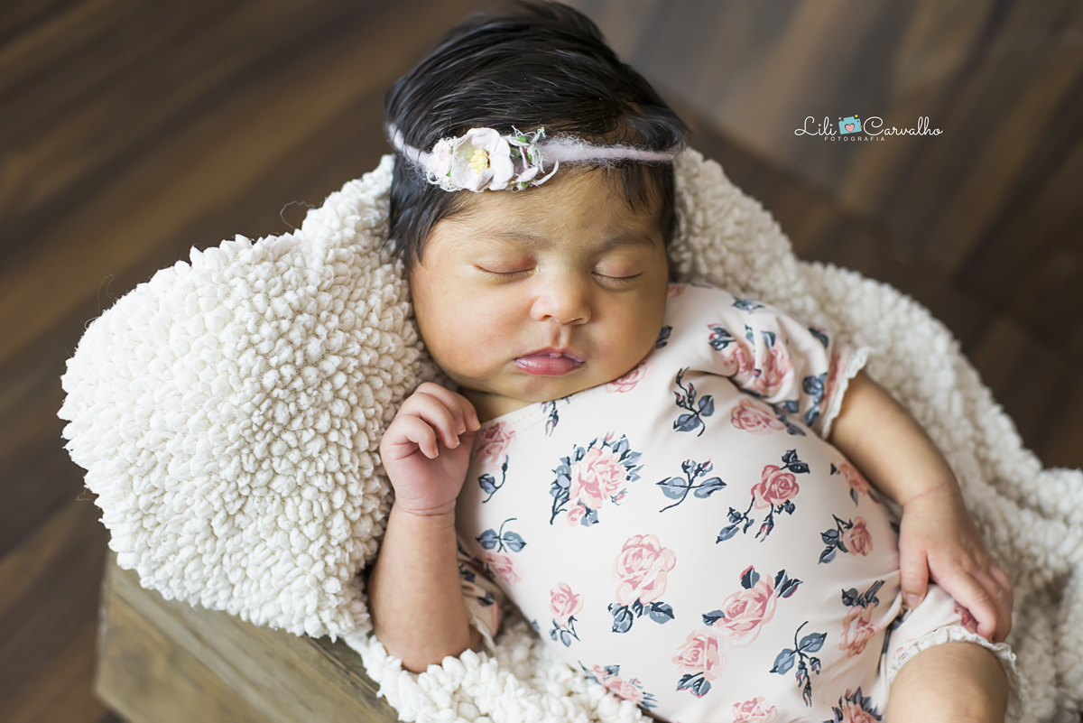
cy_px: 362
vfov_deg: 27.0
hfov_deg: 39.6
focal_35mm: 50
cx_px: 542
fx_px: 1505
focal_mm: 50
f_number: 4
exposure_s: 1/125
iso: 1000
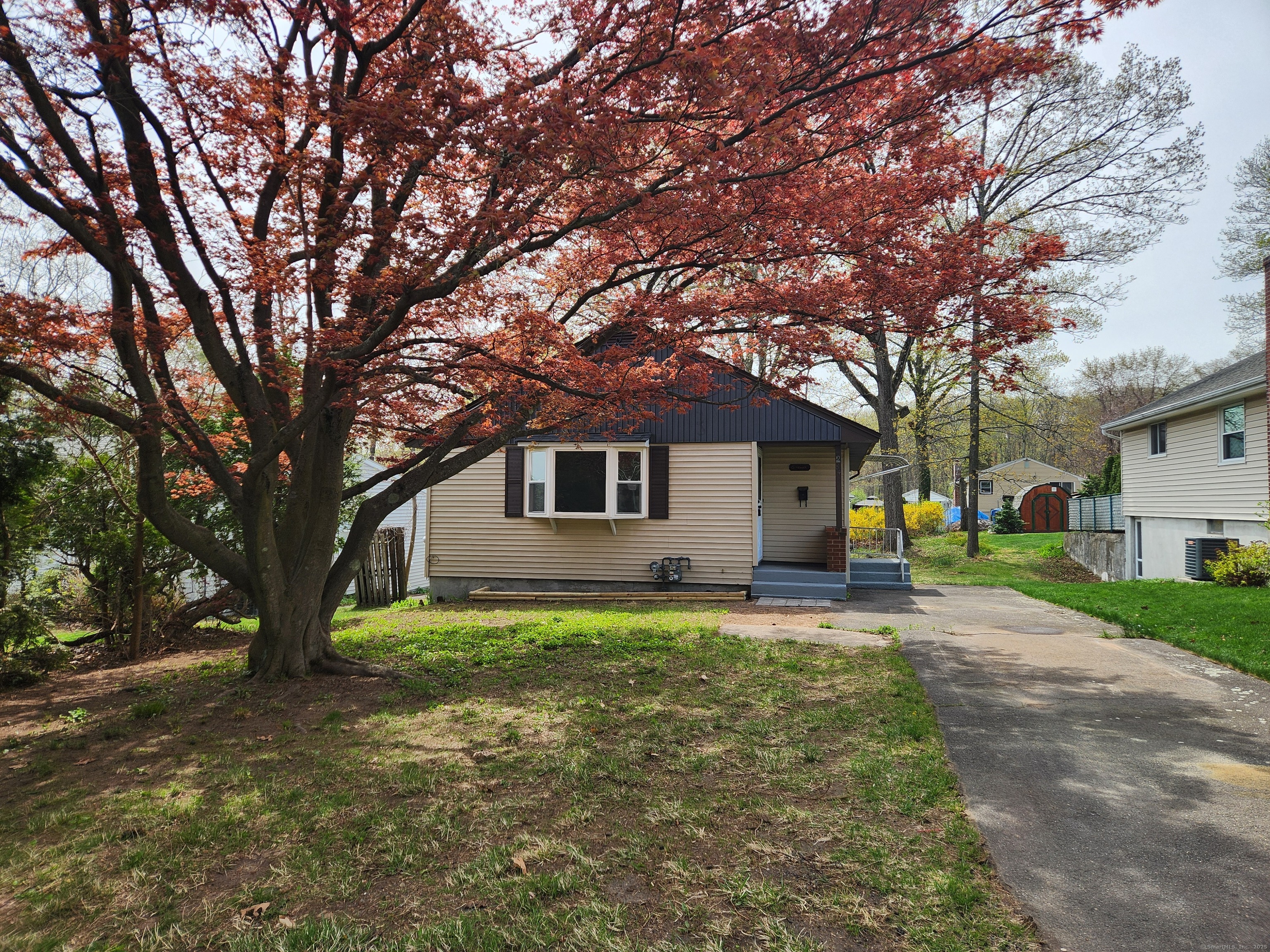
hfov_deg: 73.9
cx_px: 635
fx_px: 844
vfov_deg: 58.9
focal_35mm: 23
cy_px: 476
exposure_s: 1/1002
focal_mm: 5.4
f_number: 1.8
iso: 20
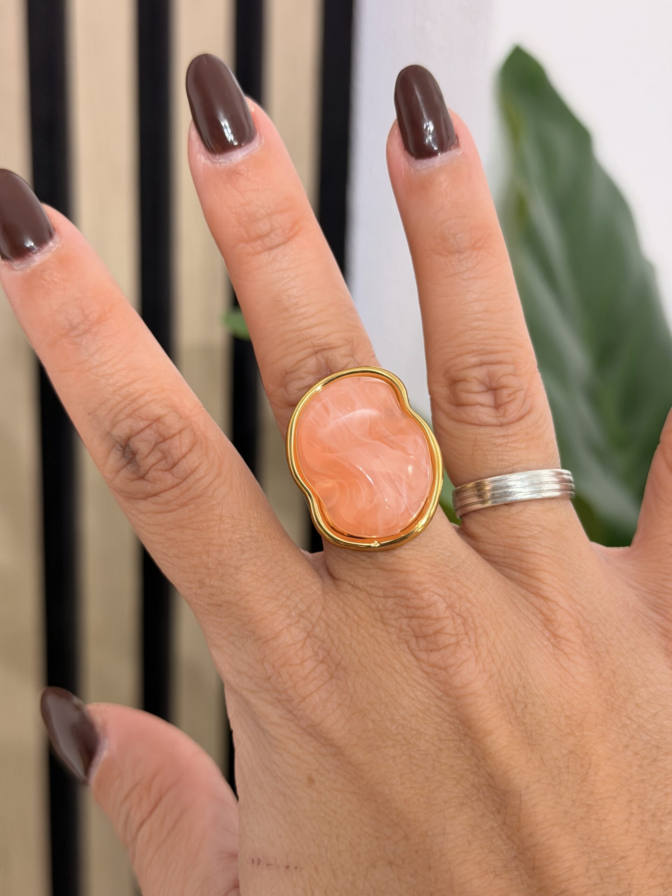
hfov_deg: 30.3
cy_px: 448
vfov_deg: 39.7
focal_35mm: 48
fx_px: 1242
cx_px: 336
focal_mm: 6.76
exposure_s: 1/100
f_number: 1.78
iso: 64
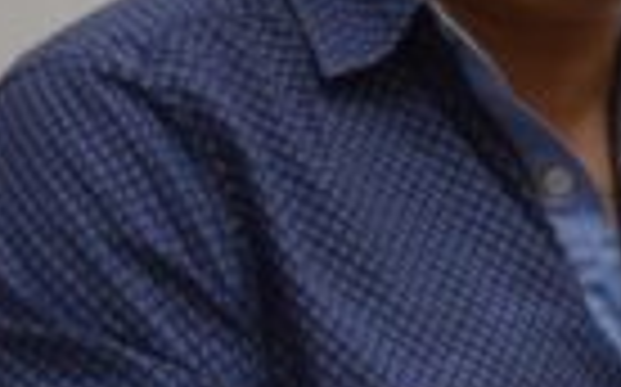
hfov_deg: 5.6
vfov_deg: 3.7
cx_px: 1809
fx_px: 5966
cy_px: 326
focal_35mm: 353
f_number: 4.2
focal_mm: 31
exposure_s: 1/60
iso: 720
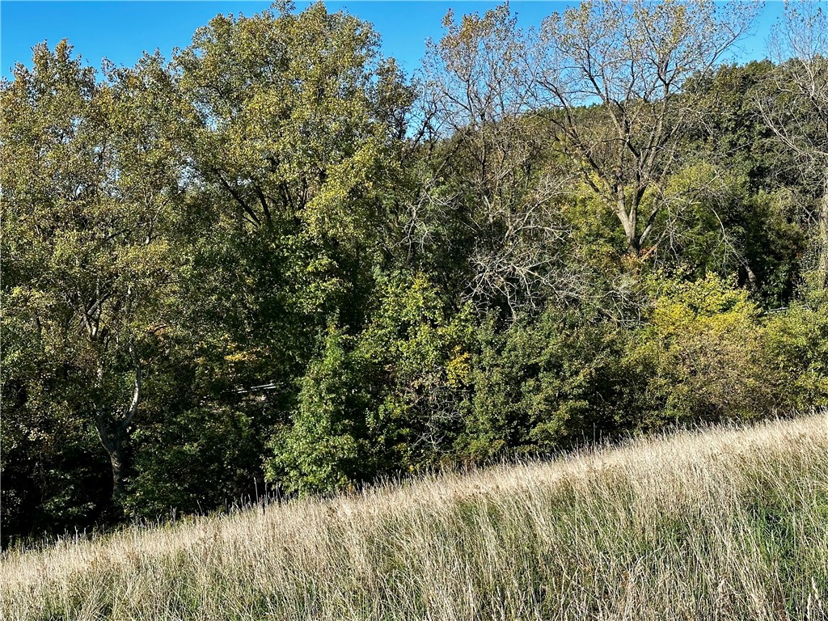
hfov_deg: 39.7
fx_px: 1148
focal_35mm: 48
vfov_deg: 30.3
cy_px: 310
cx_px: 414
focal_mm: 6.86
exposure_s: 1/1953
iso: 64
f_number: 1.78
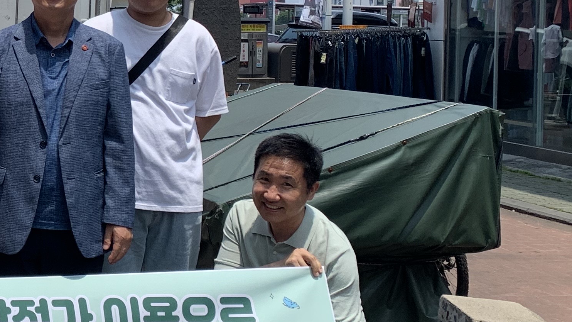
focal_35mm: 77
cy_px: 52
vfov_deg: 15.6
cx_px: -112
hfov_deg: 24.9
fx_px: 1168
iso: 25
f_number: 1.8
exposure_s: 1/1689
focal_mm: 4.25
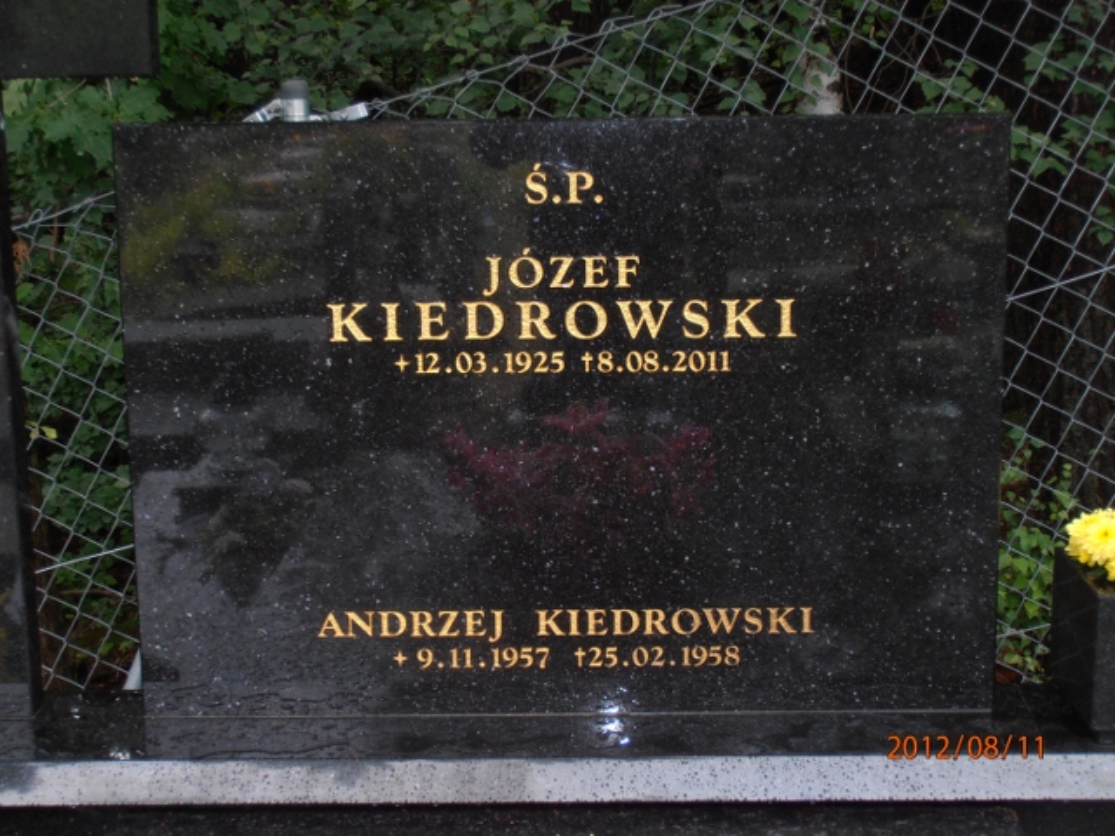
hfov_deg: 28.2
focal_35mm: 69
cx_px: 558
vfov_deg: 21.3
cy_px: 418
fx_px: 2223
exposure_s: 1/50
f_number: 4.8
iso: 125
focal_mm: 12.29
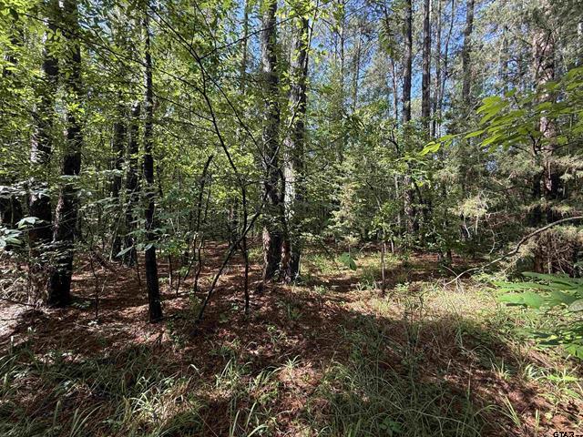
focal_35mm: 14
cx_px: 292
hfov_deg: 102.1
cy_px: 218
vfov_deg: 85.7
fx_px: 236
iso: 64
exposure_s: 1/99
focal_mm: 2.22
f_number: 2.2
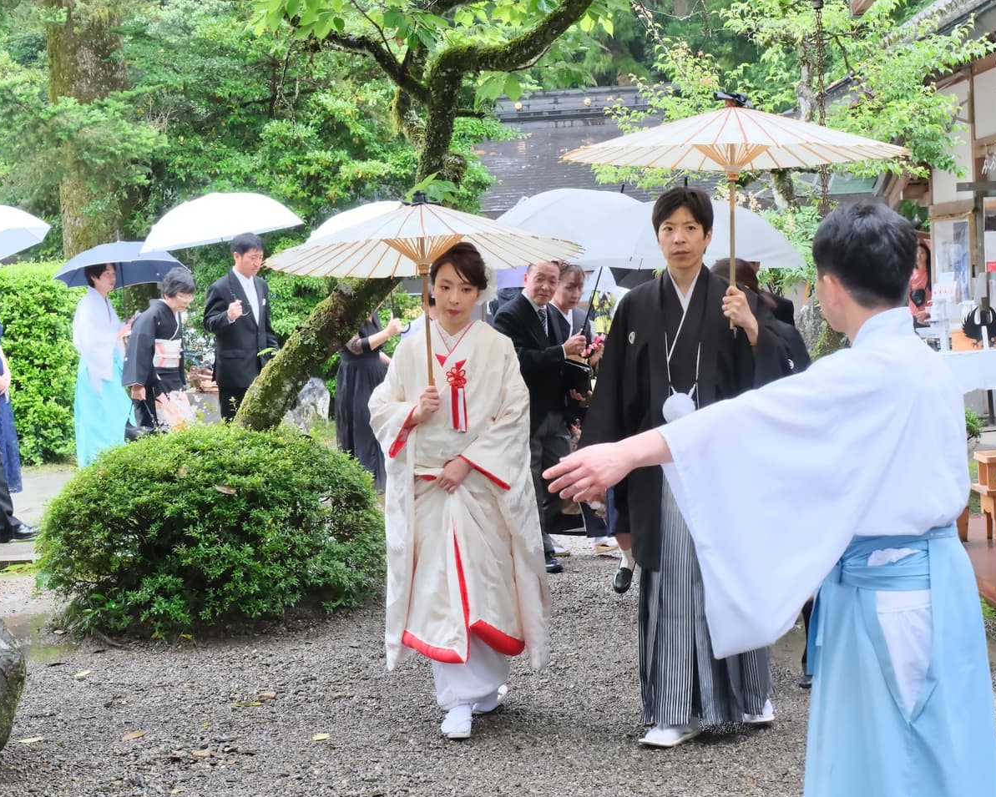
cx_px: 484
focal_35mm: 60
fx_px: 1769
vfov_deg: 25.4
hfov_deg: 31.4
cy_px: 399
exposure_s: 1/100
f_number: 8
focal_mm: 35
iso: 3200
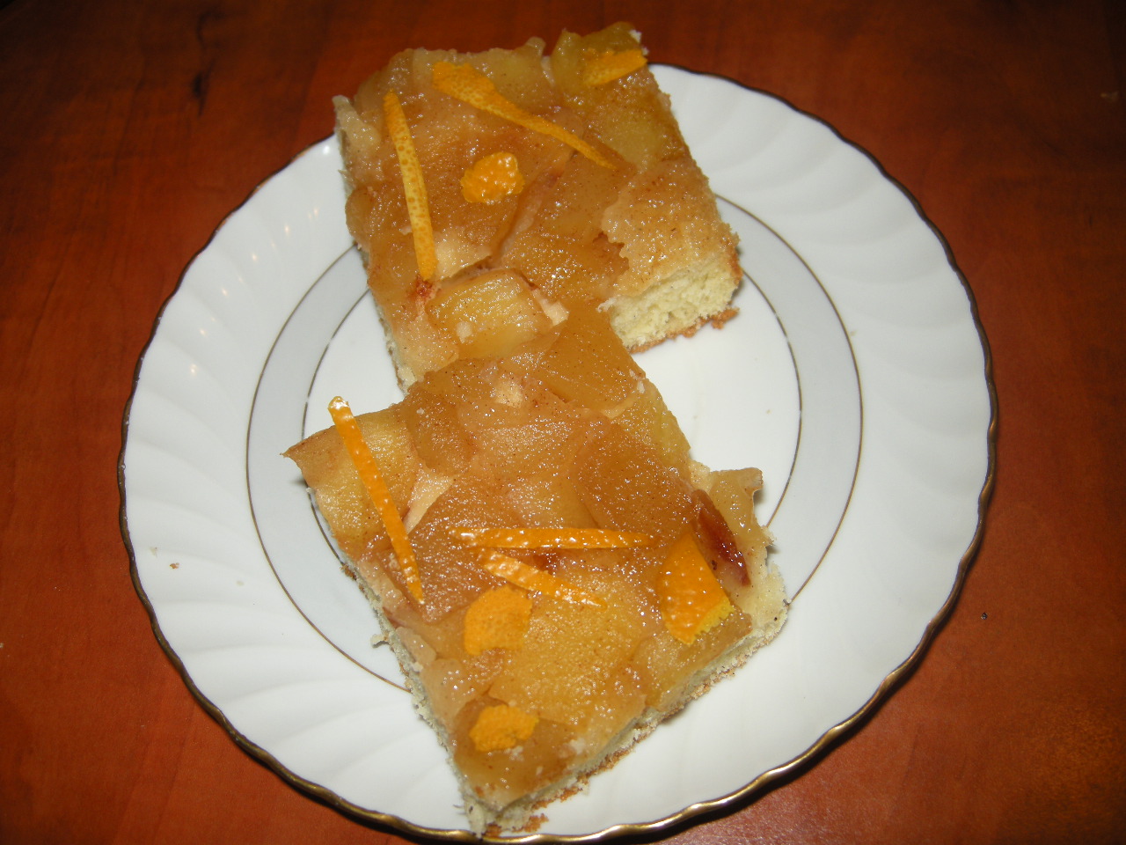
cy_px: 422
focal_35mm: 35
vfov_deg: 40.7
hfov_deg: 52.6
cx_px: 563
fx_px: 1138
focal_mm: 7.5
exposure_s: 1/60
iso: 64
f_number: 2.7
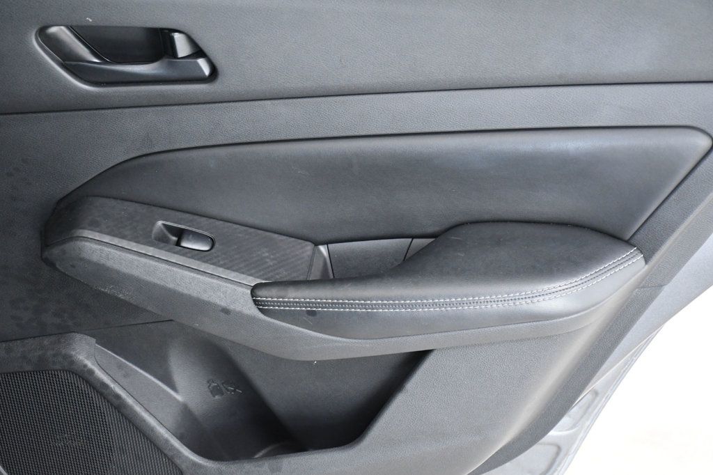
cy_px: 238
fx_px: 1425
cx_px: 356
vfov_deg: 18.9
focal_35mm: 72
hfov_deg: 28.1
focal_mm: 48
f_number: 5.6
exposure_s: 1/125
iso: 2500
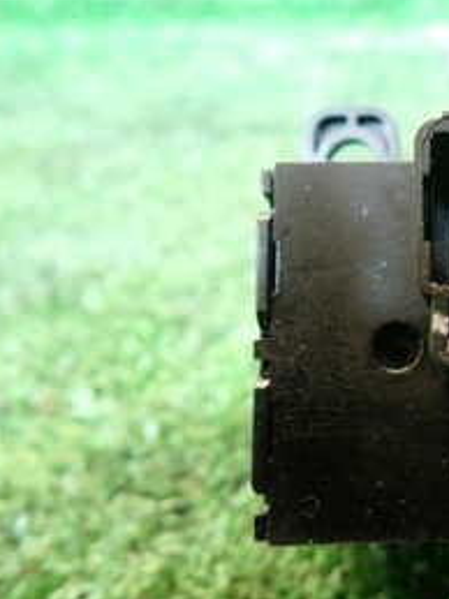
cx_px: 525
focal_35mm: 58
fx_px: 1004
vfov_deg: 33.2
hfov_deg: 23.3
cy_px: 317
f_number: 2
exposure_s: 1/50
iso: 200
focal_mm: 4.5
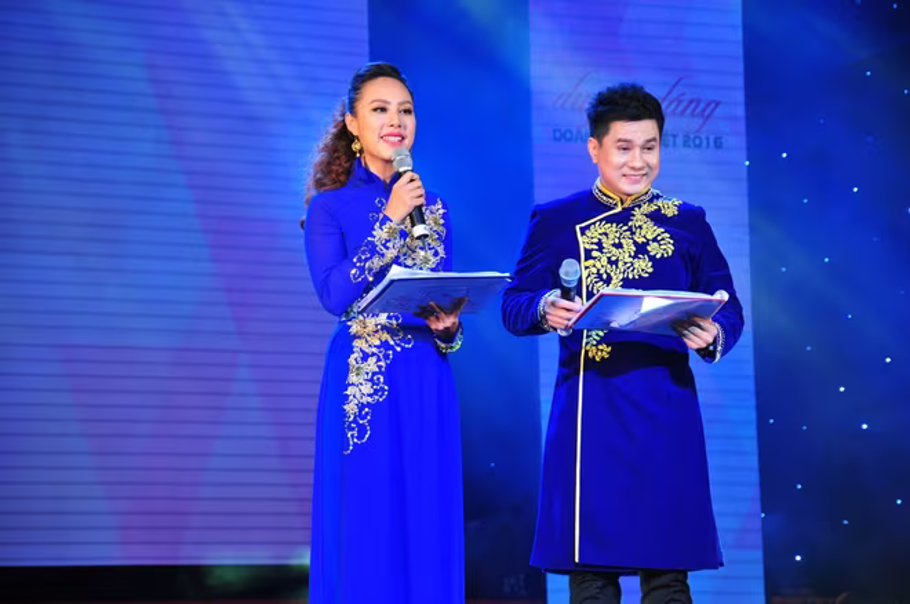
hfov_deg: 13.1
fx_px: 3975
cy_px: 302
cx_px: 455
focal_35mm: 158
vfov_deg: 8.7
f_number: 5.6
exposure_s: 1/125
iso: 500
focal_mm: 105
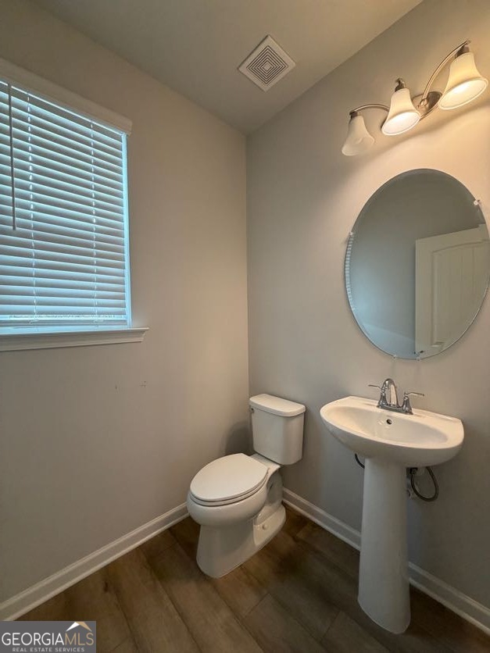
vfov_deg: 102.1
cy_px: 326
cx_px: 245
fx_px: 264
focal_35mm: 14
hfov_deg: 85.7
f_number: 2.2
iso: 250
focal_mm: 2.22
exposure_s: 1/120
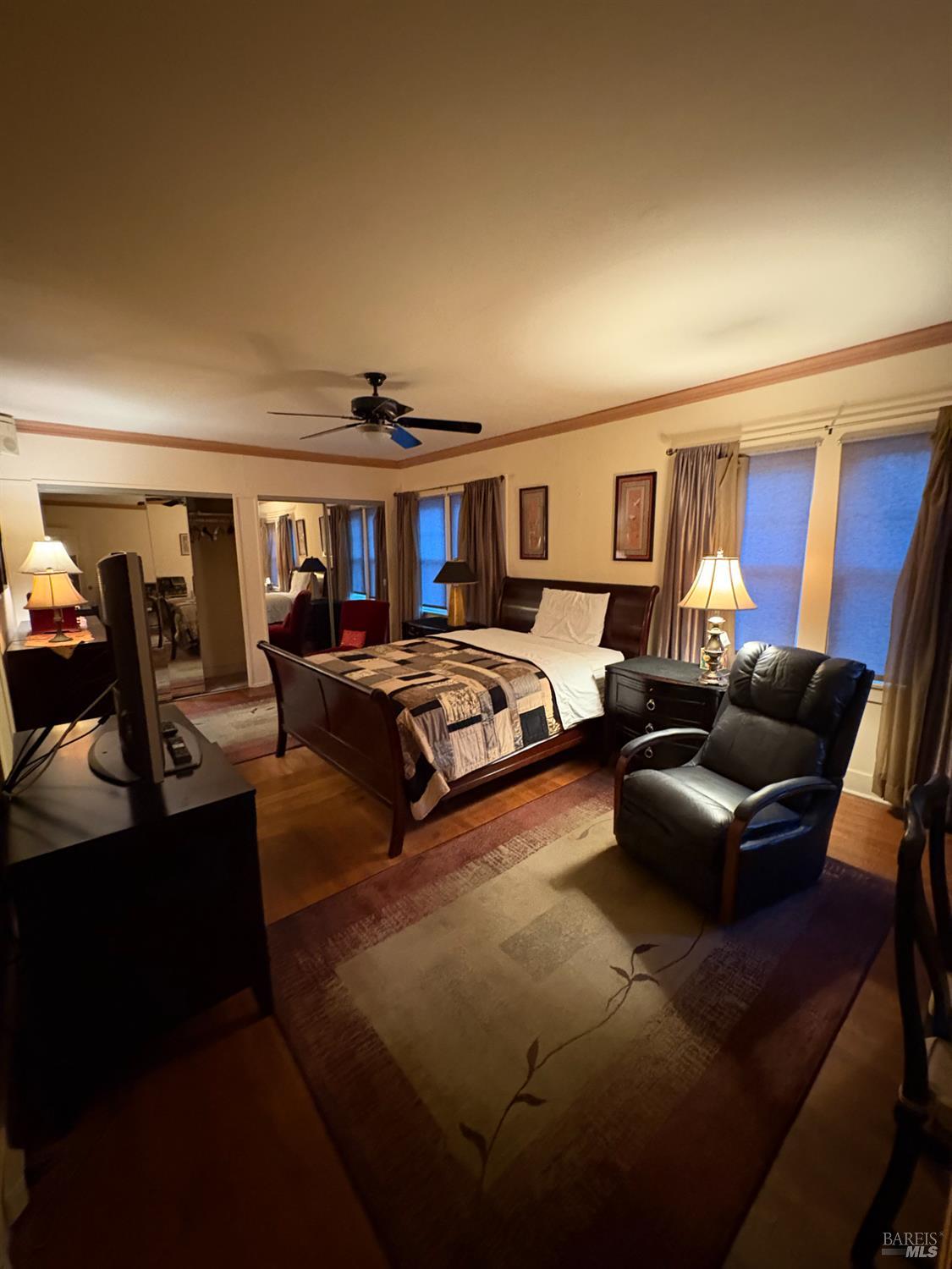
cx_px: 476
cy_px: 634
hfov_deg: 85.7
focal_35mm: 14
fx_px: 513
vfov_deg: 102.1
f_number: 2.2
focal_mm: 2.22
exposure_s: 1/30
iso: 1000
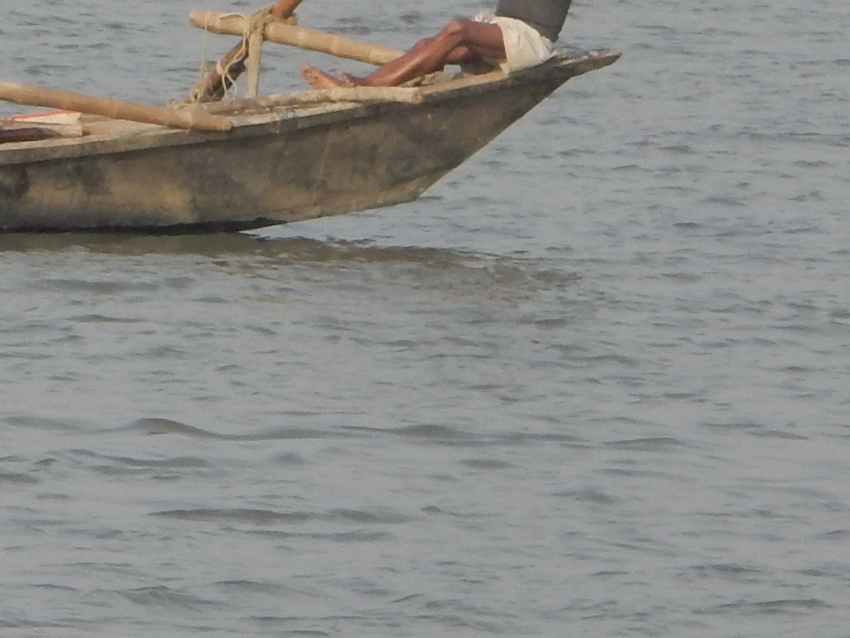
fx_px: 26618
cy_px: -340
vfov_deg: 1.4
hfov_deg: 1.8
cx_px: -409
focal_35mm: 1084
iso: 125
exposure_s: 1/320
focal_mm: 48.4
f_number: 6.3
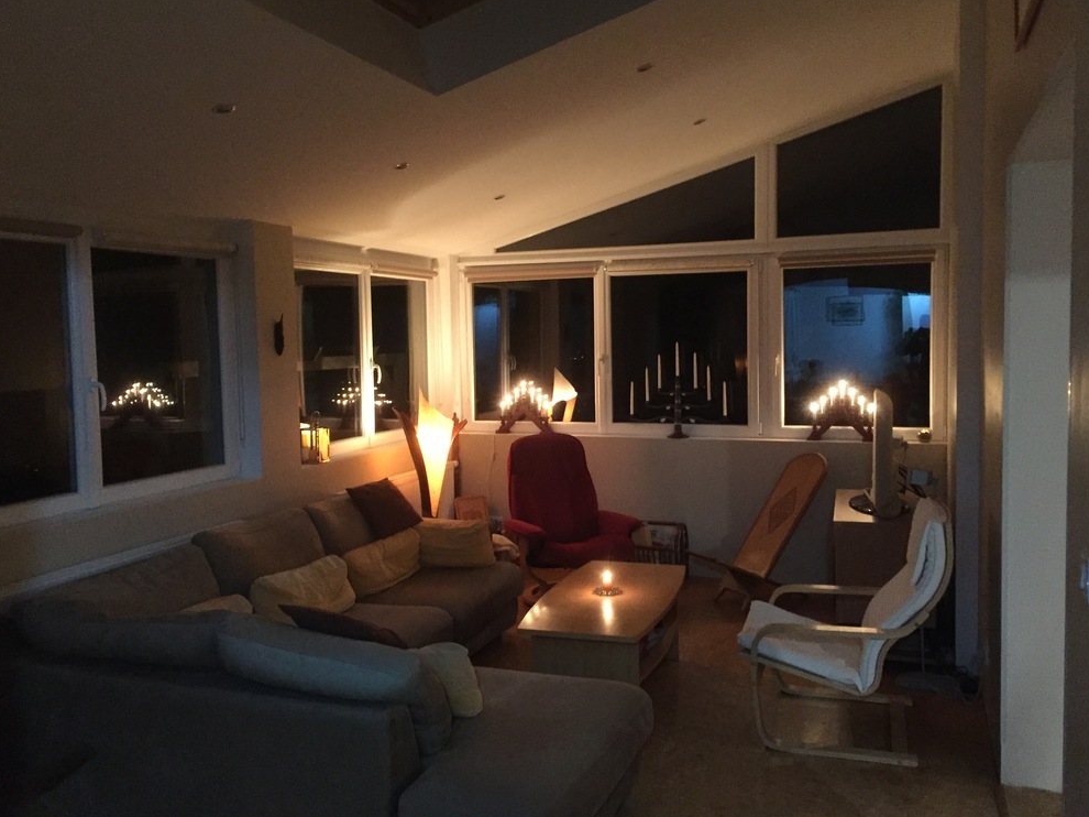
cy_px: 401
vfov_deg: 46.8
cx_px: 556
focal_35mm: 30
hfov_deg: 60.0
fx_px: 944
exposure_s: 1/17
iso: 400
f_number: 2.2
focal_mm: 4.15
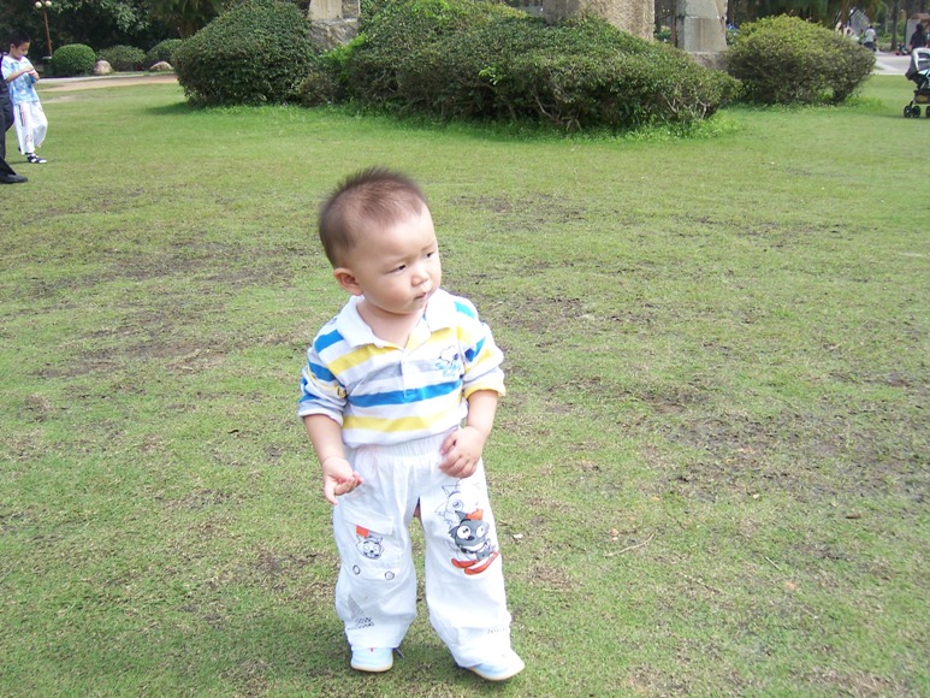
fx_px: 967
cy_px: 349
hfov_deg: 51.3
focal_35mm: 36
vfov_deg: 39.7
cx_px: 465
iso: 80
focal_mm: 6.2
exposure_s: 1/500
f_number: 2.8
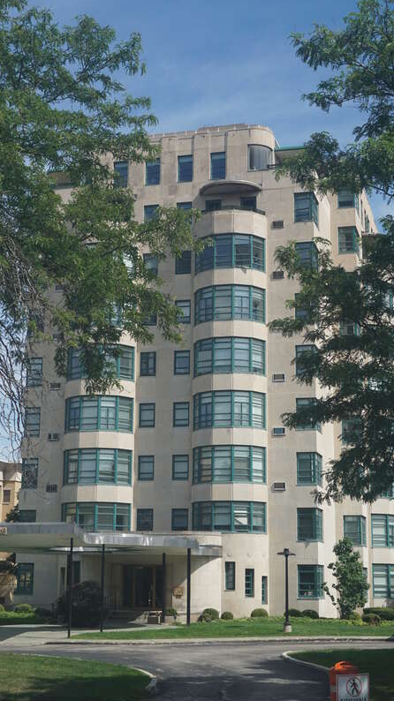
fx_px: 1060
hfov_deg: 21.1
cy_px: 350
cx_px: 200
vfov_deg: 36.6
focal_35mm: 57
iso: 100
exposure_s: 1/200
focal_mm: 36
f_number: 9
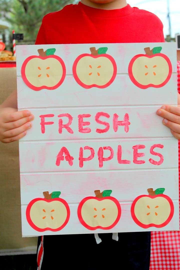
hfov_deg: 27.5
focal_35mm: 49
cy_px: 135
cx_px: 90
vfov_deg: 40.3
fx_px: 367
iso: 100
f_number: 6.3
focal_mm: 32
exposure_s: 1/250
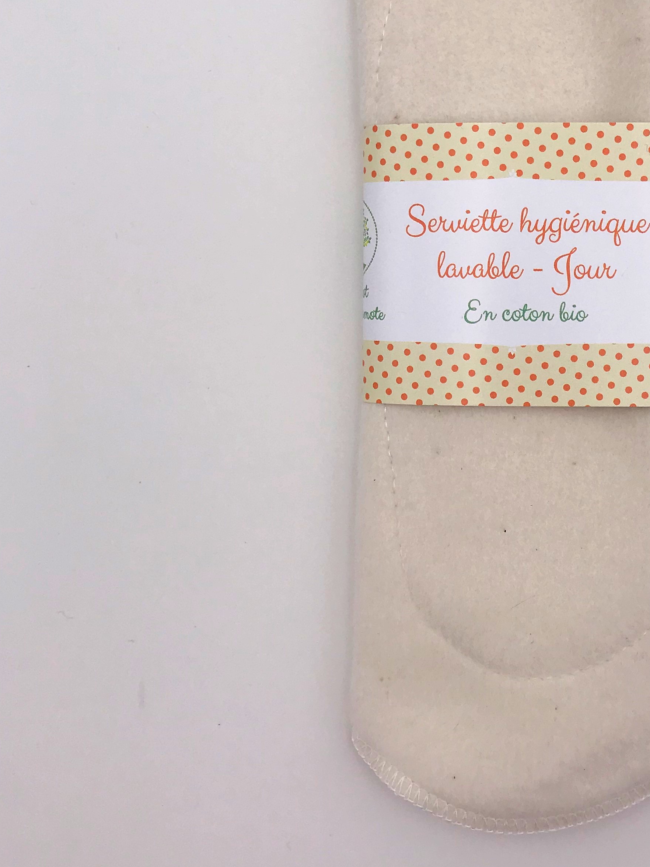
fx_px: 1202
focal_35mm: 48
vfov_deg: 39.4
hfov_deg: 29.5
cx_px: 528
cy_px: 327
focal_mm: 3.99
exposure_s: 1/699
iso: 20
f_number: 1.8
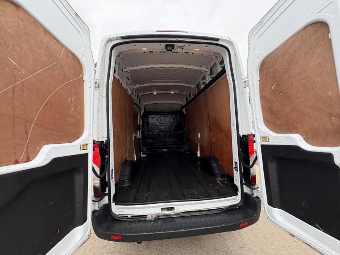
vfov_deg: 85.7
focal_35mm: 14
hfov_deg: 102.1
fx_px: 138
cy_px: 128
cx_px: 170
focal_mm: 2.22
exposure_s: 1/99
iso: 200
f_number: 2.2
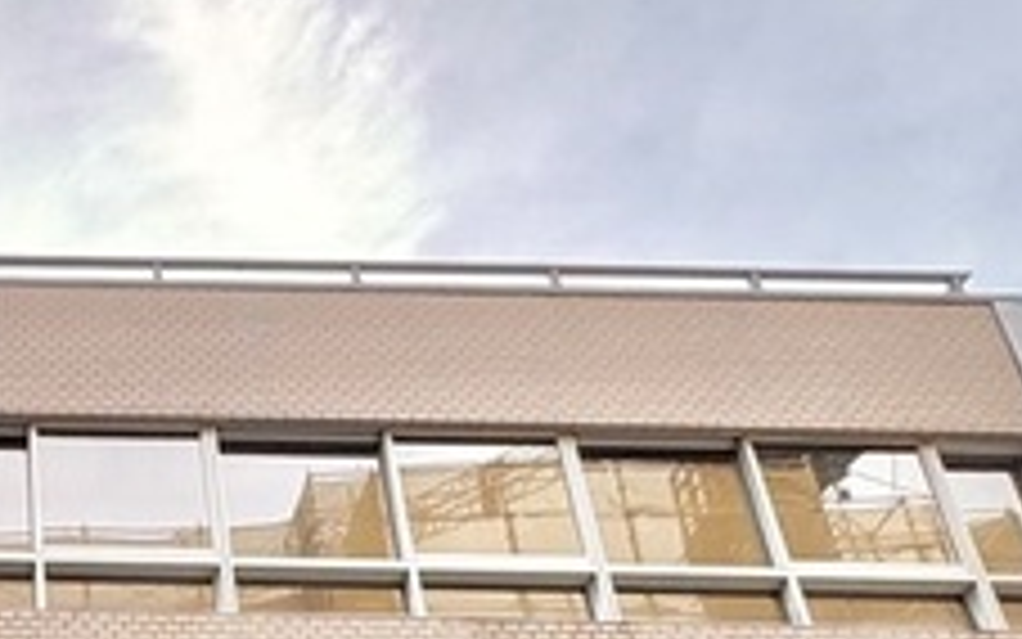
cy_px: 1235
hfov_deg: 33.0
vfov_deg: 18.5
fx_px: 1365
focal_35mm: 49
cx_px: -225
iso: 40
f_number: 2.2
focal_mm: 2.22
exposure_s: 1/99
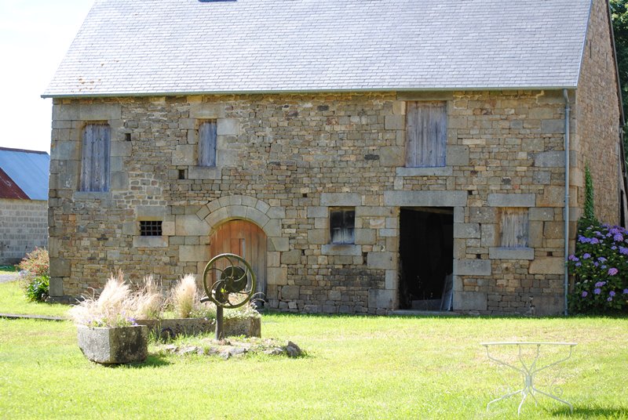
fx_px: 1441
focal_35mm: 82
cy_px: 210
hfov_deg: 24.6
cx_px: 314
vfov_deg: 16.6
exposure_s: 1/160
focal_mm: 55
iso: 100
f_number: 6.3
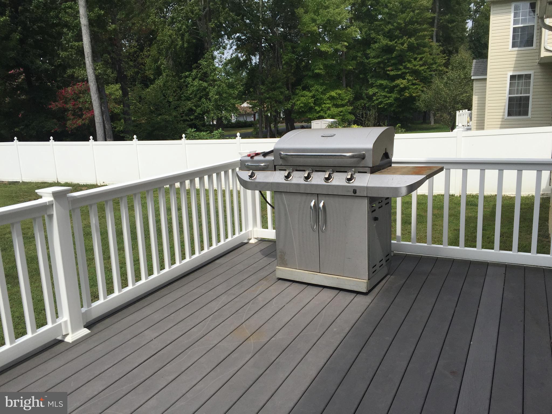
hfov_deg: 61.7
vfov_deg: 48.2
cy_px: 207
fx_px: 462
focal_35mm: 29
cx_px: 276
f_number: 2.2
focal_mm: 4.15
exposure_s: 1/3049
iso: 32
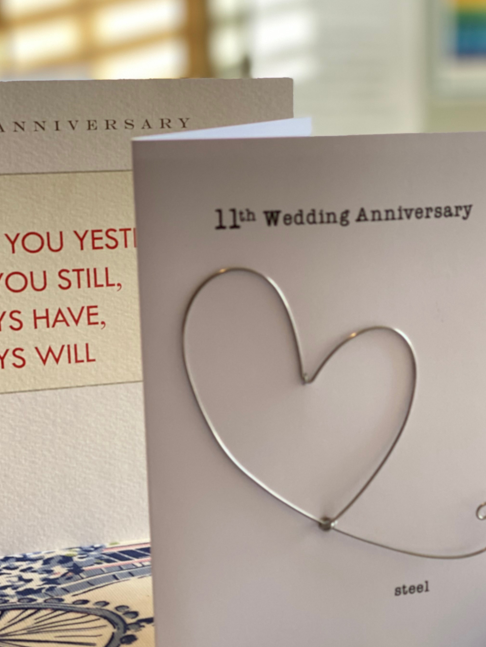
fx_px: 1460
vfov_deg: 24.9
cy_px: 449
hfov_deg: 18.8
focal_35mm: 78
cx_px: 349
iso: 64
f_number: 2
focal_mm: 6
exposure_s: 1/122
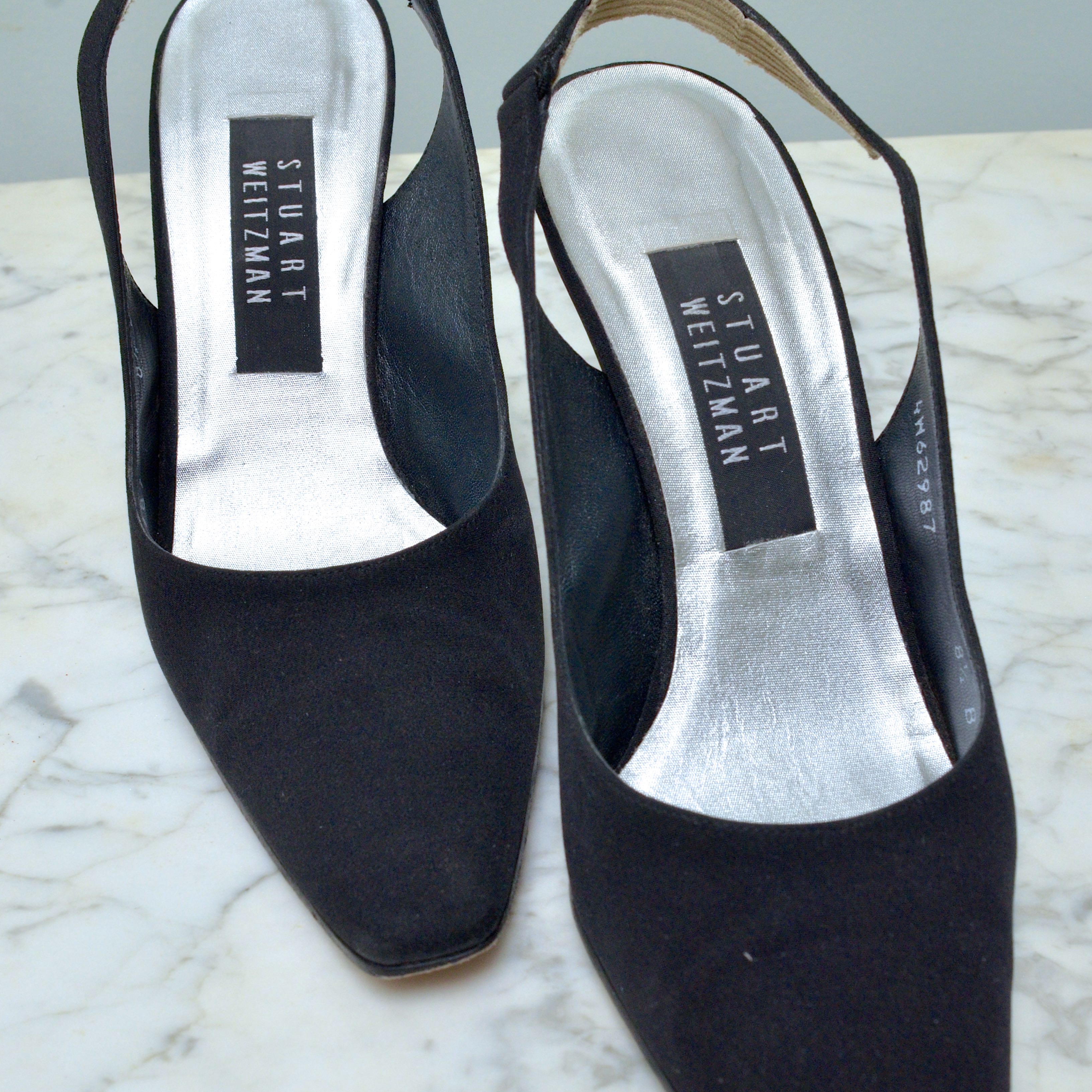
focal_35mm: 54
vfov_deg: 31.6
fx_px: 1927
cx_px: 547
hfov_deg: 31.6
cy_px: 650
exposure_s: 1/160
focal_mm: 28
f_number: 10
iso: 800
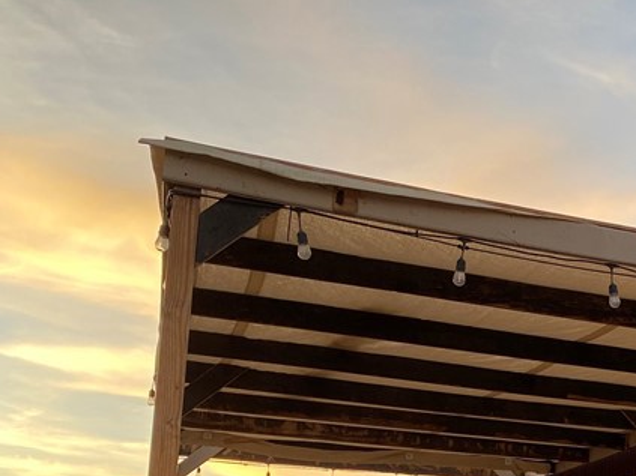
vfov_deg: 22.4
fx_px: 1157
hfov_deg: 27.7
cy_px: 467
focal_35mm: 63
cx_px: 722
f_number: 1.8
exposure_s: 1/169
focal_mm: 4.25
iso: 32
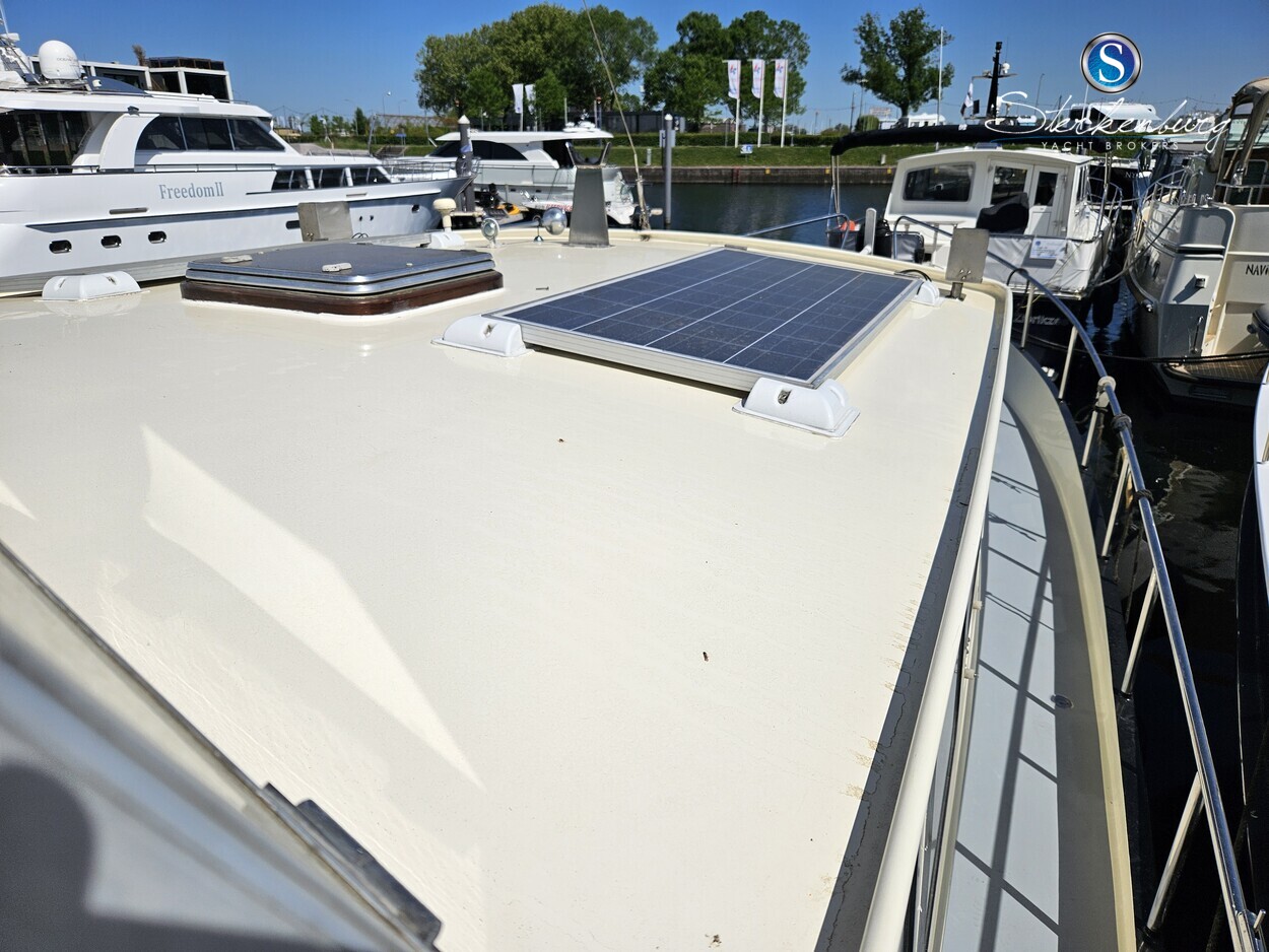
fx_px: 843
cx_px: 634
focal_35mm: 23
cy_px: 476
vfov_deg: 58.9
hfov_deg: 73.9
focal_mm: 5.4
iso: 25
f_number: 1.8
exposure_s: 1/7163
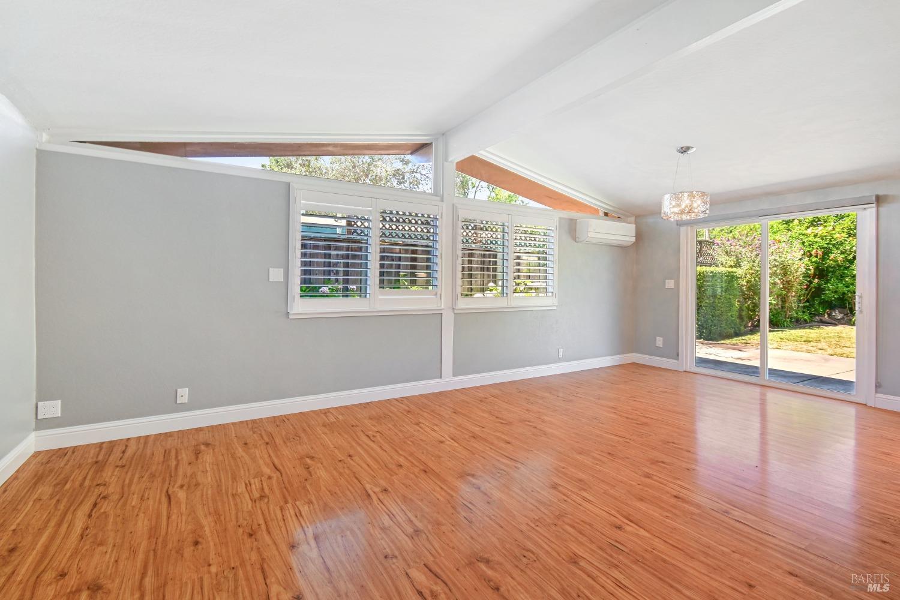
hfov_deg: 100.4
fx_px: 375
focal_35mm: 15
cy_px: 300
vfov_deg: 77.3
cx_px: 450
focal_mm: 10
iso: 200
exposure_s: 1/2.5
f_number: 8
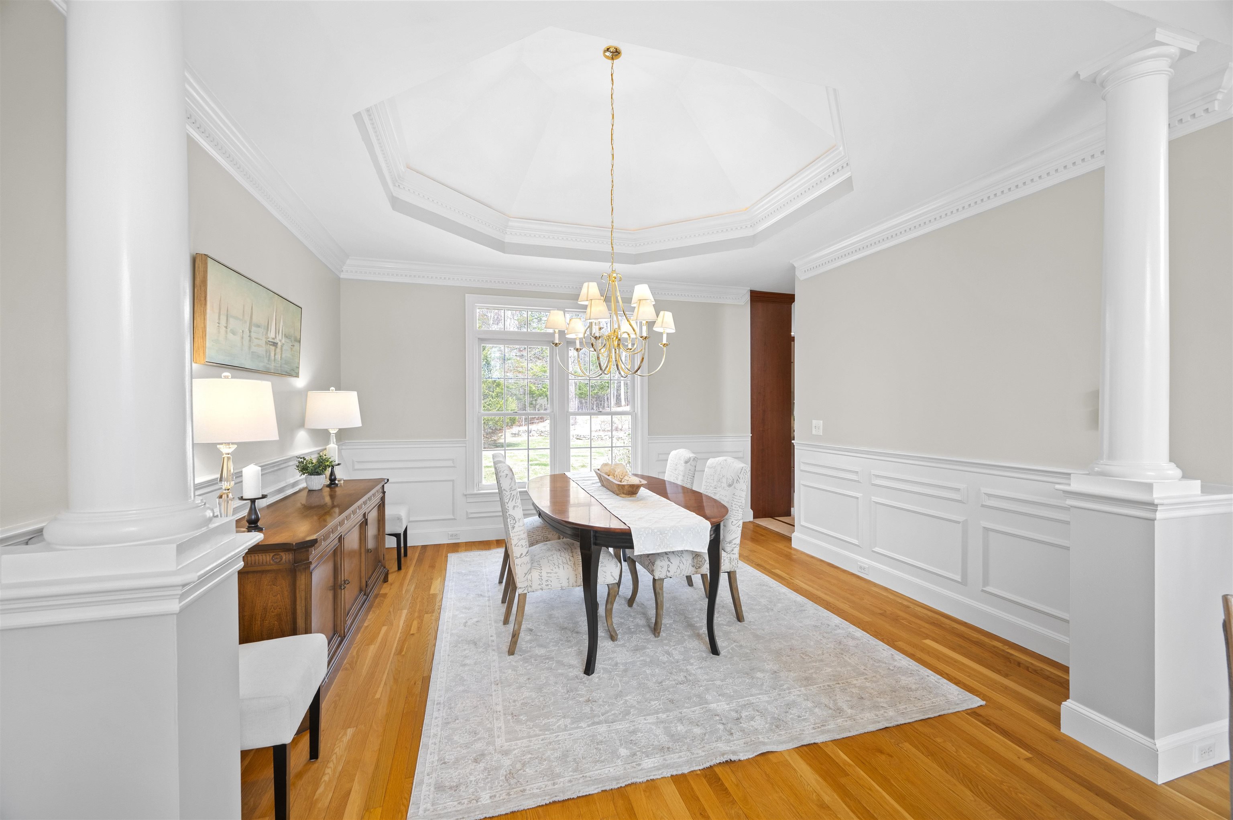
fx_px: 513
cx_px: 616
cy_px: 410
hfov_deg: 100.4
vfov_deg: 77.2
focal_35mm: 15
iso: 250
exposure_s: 1/2.5
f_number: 7.1
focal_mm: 15
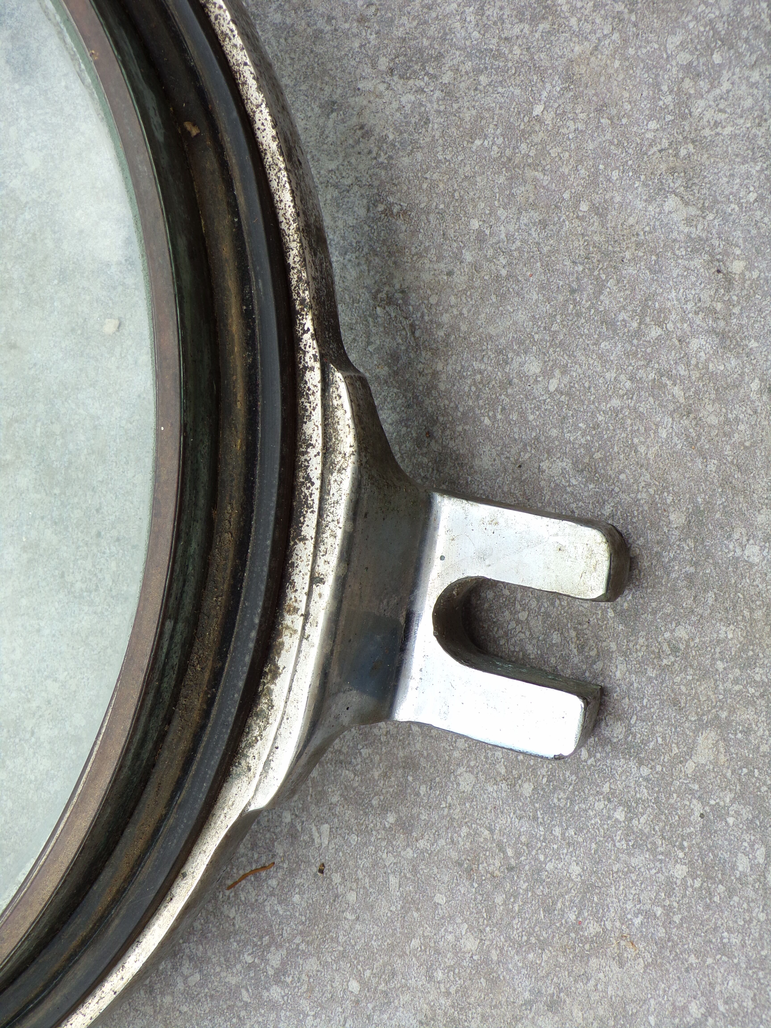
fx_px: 1099
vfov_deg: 50.1
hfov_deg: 38.7
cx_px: 386
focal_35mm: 37
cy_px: 514
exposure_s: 1/140
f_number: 4.7
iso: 80
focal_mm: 6.6
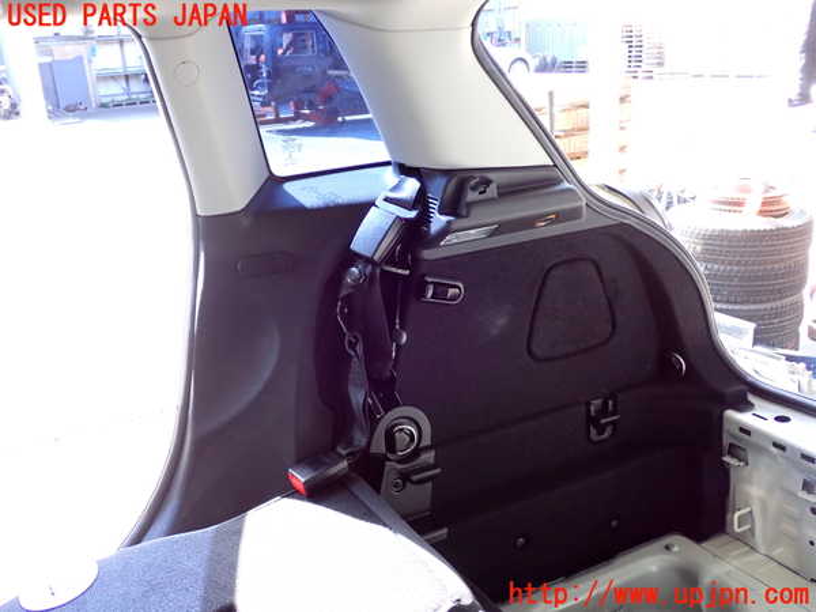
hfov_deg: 49.0
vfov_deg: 37.7
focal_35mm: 38
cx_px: 408
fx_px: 896
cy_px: 306
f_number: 2.7
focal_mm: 6.83
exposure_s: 1/125
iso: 400
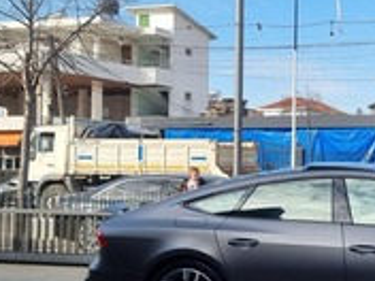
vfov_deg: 29.6
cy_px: 160
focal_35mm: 49
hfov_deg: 35.3
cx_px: 373
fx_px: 531
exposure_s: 1/594
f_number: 1.8
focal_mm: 6.7
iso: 50
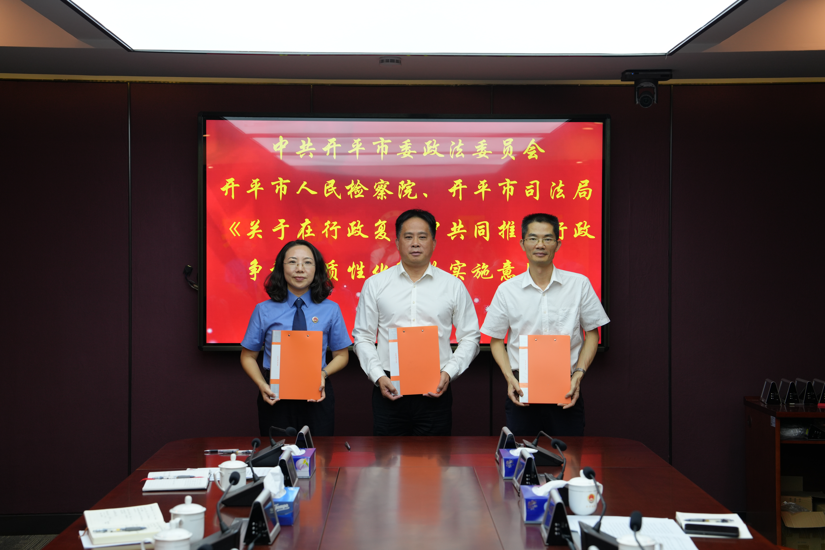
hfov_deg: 35.6
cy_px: 275
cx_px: 412
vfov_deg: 24.2
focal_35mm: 56
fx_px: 1283
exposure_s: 1/160
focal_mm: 56
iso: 500
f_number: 4
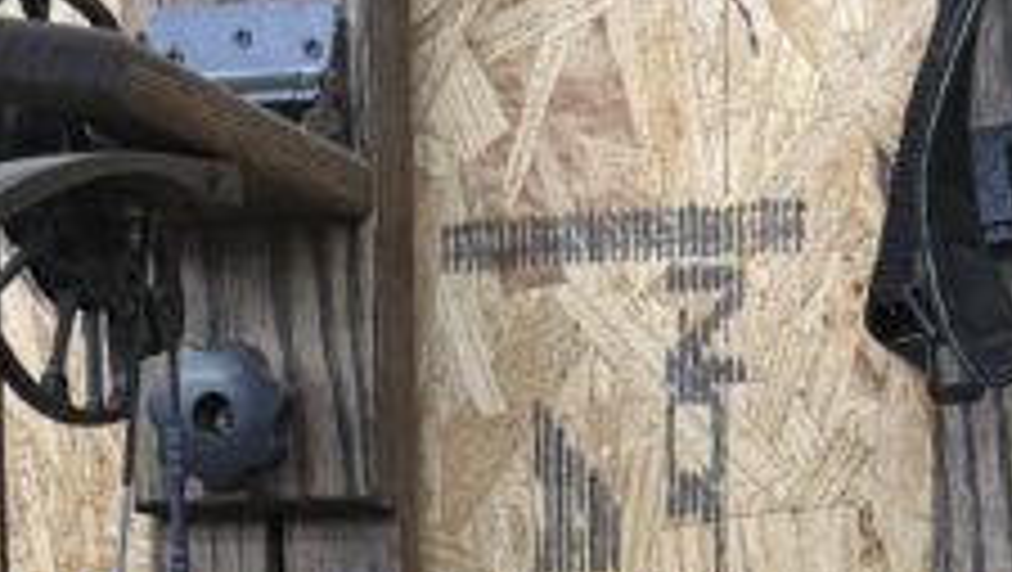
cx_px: 490
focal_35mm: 93
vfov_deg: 12.3
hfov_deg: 22.9
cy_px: 910
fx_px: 2498
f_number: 1.78
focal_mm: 6.76
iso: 250
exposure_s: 1/60
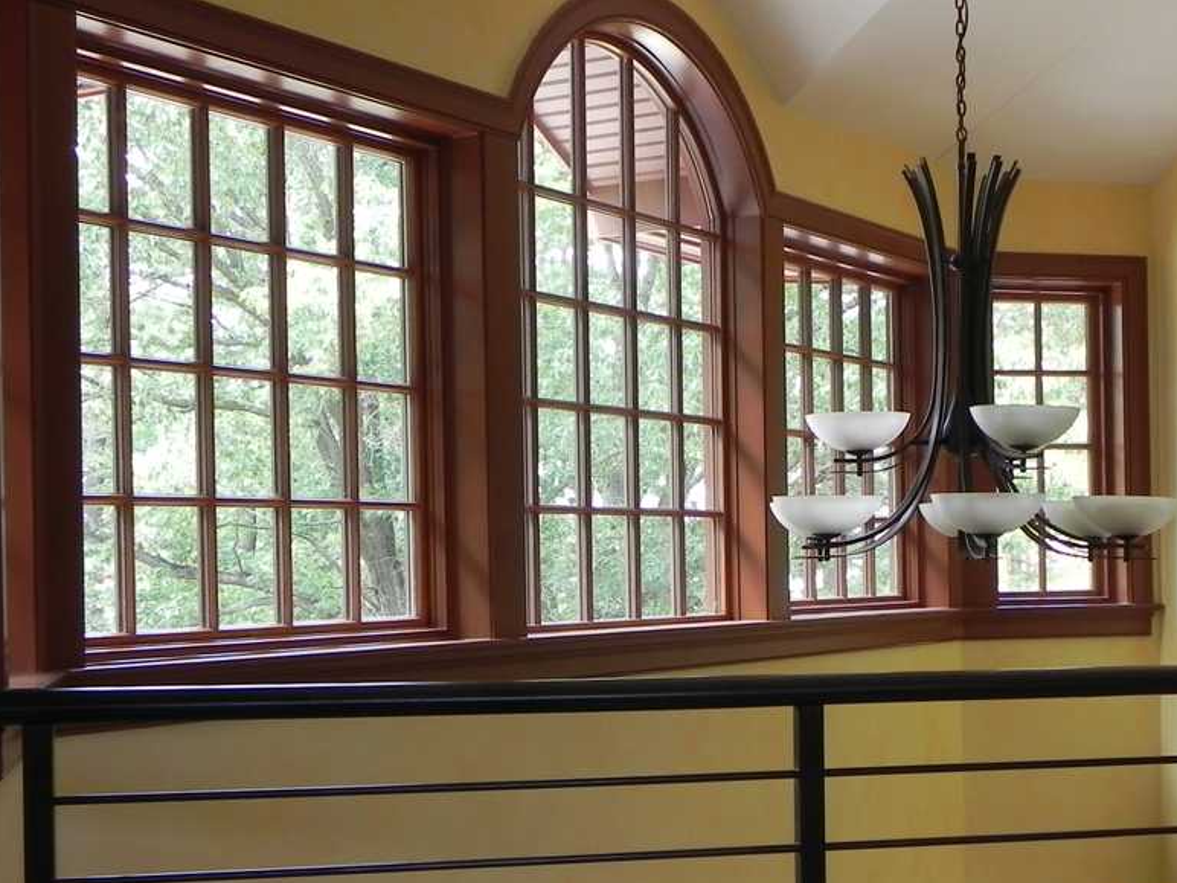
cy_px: 663
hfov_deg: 33.5
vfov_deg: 25.4
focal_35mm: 57
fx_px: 1938
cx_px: 786
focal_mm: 5.9
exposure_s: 1/53.5
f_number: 2.8
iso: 160
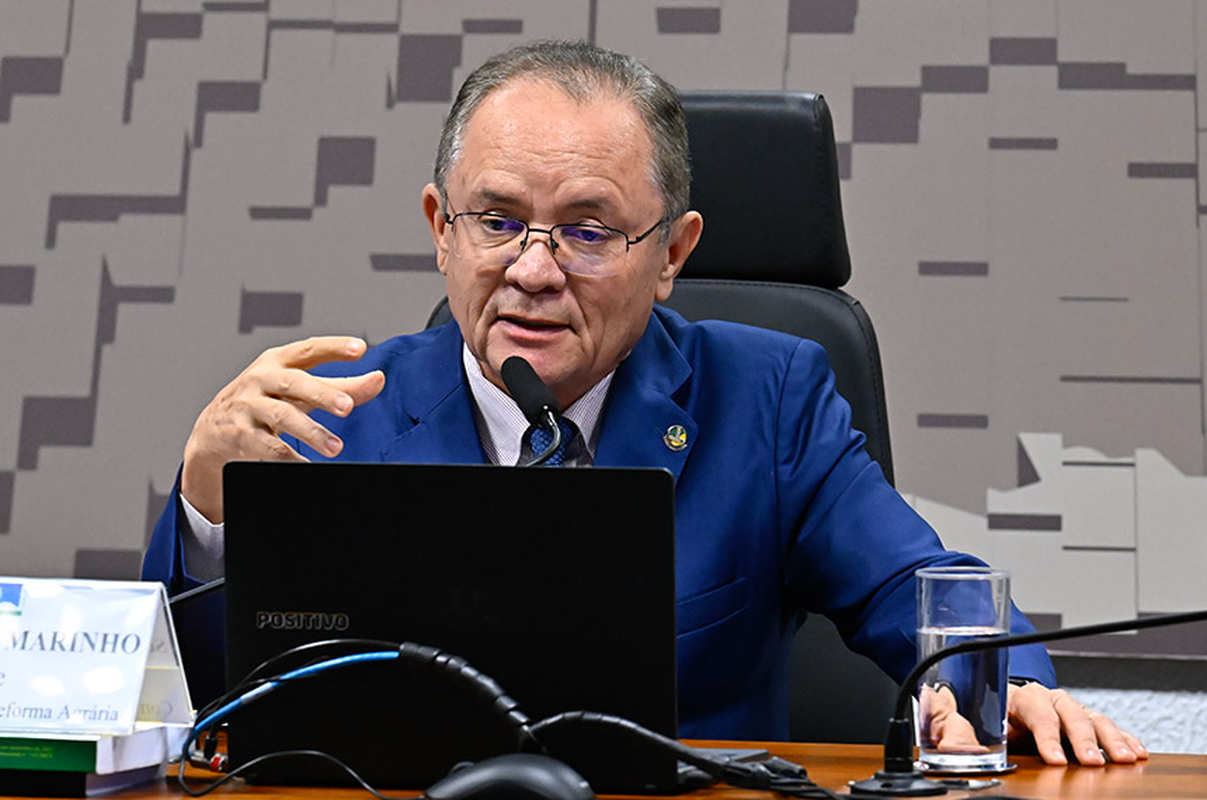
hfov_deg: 6.9
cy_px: 400
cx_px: 604
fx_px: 10040
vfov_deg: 4.6
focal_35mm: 300
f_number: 6.3
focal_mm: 200
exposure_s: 1/160
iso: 6400
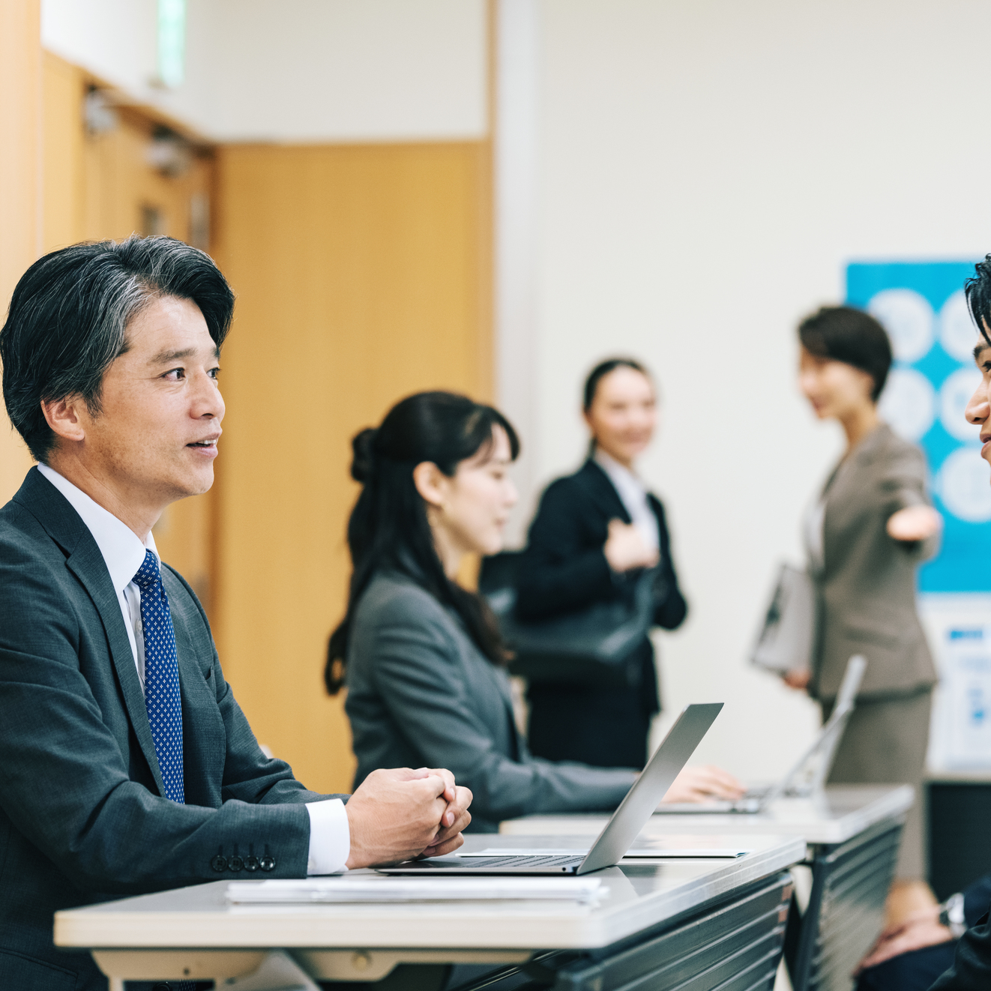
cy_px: 496
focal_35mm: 135
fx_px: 4373
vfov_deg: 12.9
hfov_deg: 12.9
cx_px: 569
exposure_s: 1/200
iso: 640
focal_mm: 105
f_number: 2.8
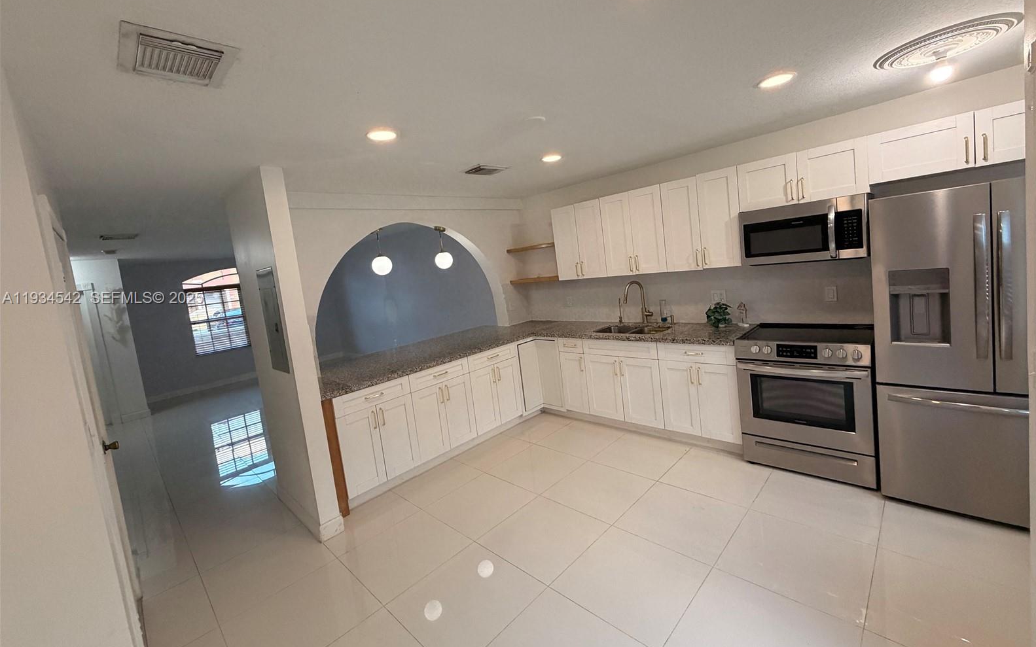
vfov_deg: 74.7
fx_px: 423
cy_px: 299
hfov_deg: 101.5
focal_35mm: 15
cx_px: 523
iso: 320
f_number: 2.2
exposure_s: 1/83
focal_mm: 2.22
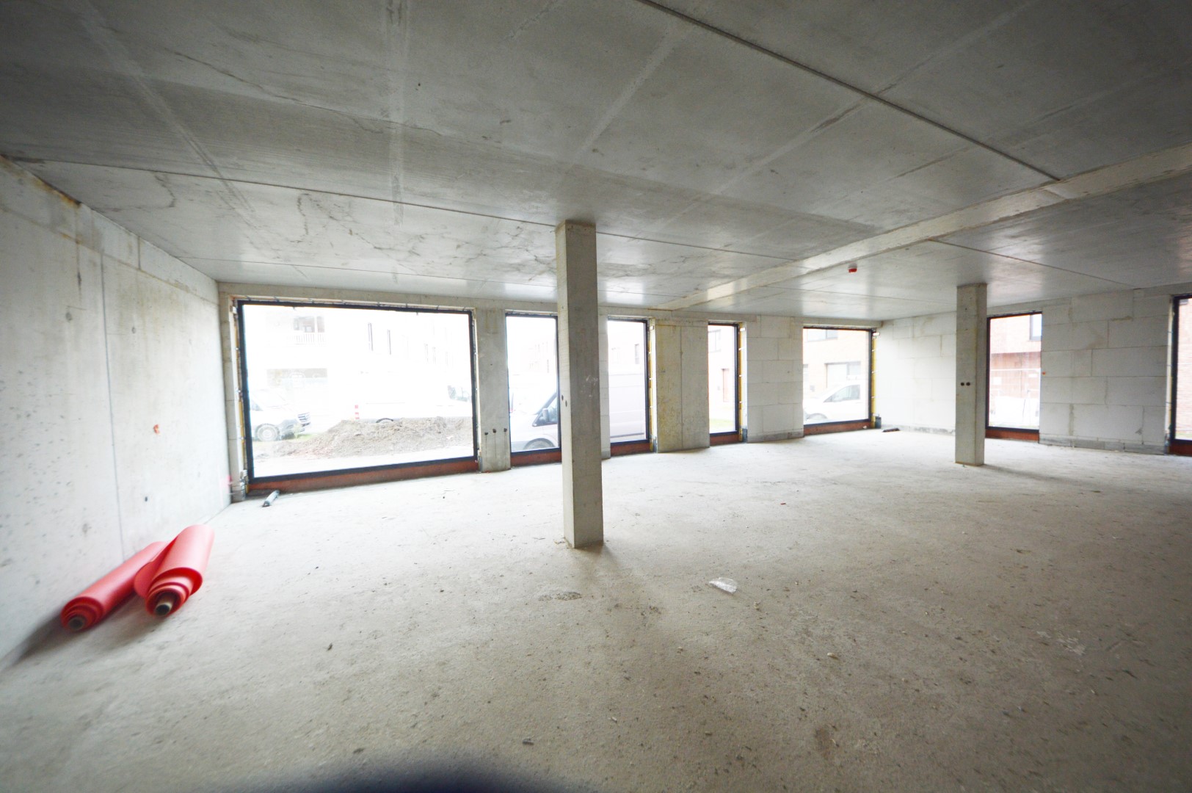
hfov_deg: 112.7
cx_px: 596
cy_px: 396
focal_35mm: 12
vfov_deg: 89.9
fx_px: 397
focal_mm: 8
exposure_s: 1/80
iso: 400
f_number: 4.5
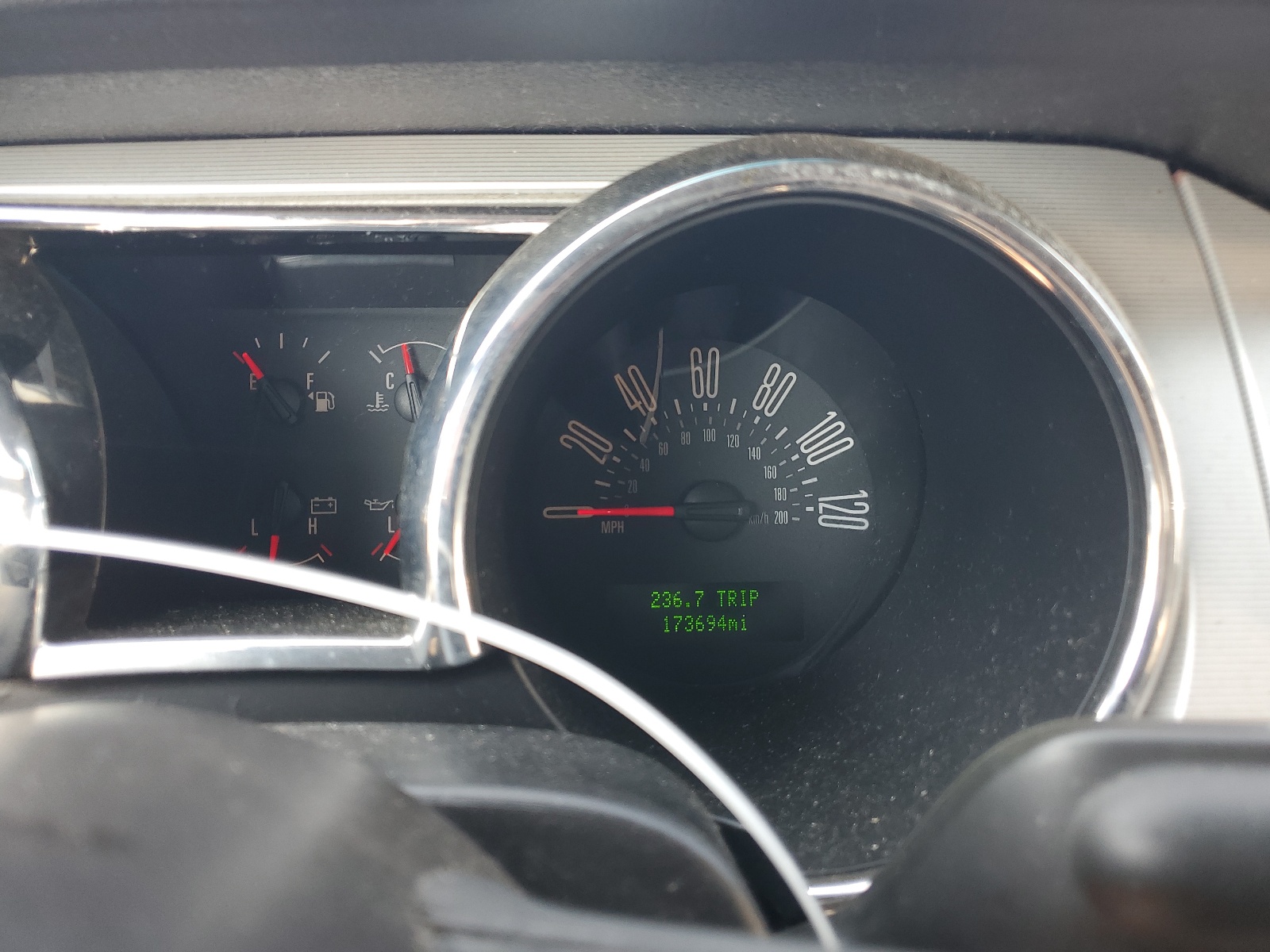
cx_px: 635
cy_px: 476
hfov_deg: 67.3
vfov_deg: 53.1
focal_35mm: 26
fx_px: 954
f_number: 1.5
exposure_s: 1/60.2
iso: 50
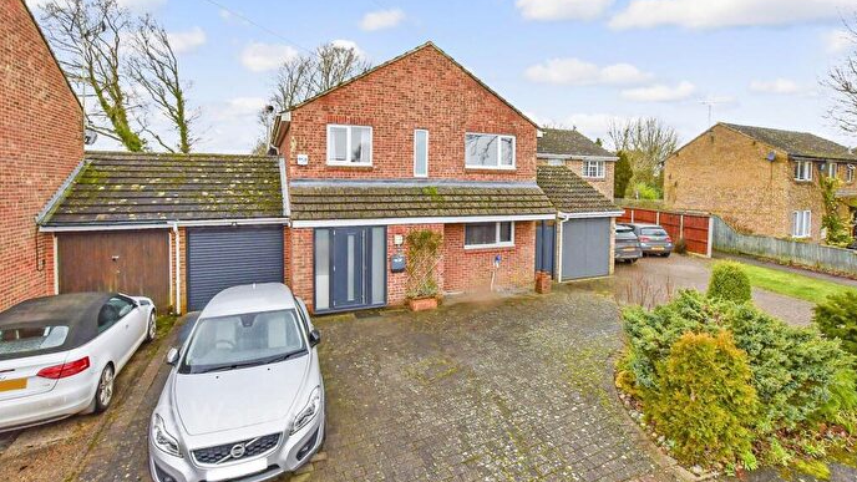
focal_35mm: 16
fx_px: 364
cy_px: 217
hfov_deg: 99.4
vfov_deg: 66.9
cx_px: 435
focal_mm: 10
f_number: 8
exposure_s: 1/320
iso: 400
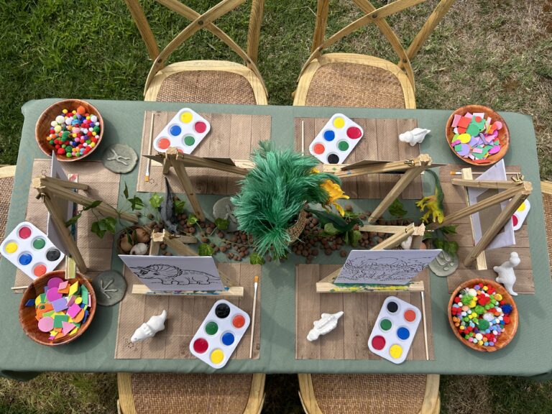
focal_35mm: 26
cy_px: 207
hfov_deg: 67.3
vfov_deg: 53.1
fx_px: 415
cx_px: 276
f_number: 1.5
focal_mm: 5.7
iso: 50
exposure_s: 1/1901
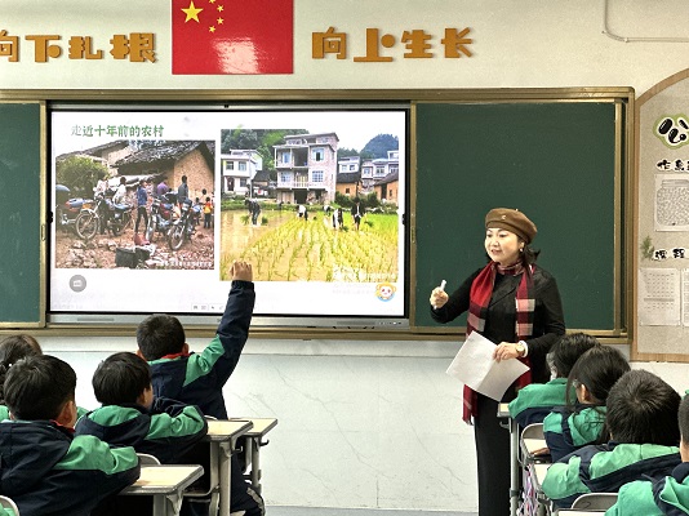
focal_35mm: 77
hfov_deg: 25.3
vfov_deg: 19.1
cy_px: 258
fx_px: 1532
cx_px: 344
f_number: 2.8
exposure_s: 1/62
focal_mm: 9
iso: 250
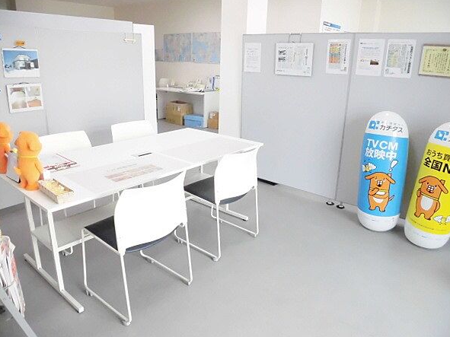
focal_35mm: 26
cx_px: 217
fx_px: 338
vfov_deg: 53.0
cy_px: 167
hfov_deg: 67.3
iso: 800
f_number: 3.1
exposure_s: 1/200
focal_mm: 4.3
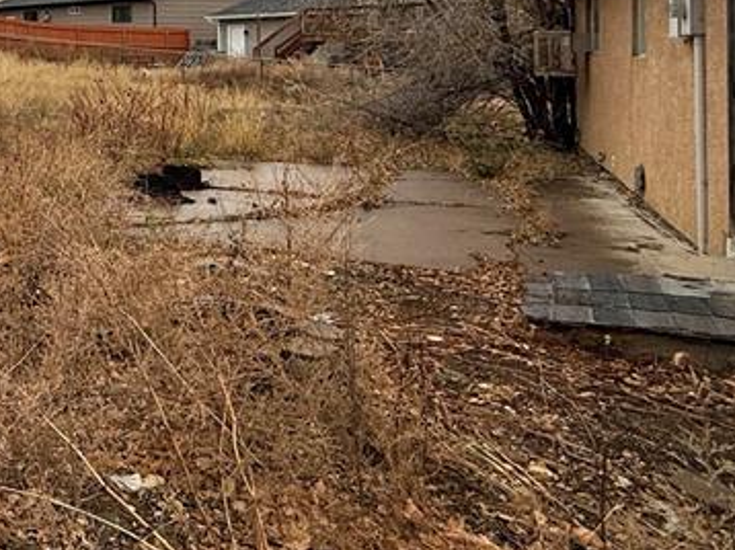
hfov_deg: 37.5
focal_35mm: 40
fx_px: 849
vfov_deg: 33.6
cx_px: -111
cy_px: 32
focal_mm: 2.22
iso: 50
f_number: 2.2
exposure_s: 1/129
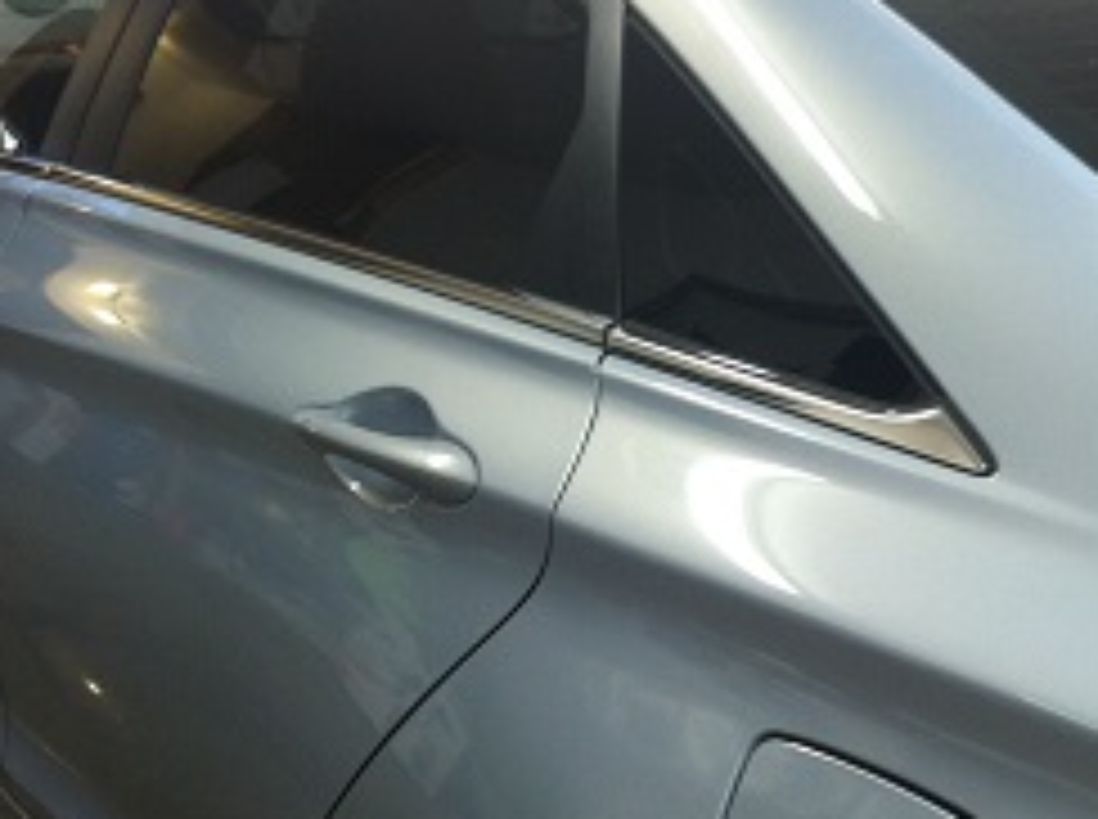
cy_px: 398
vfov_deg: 22.2
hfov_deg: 29.3
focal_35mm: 66
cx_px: 720
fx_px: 2089
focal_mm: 3.85
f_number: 2.8
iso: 100
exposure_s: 1/15
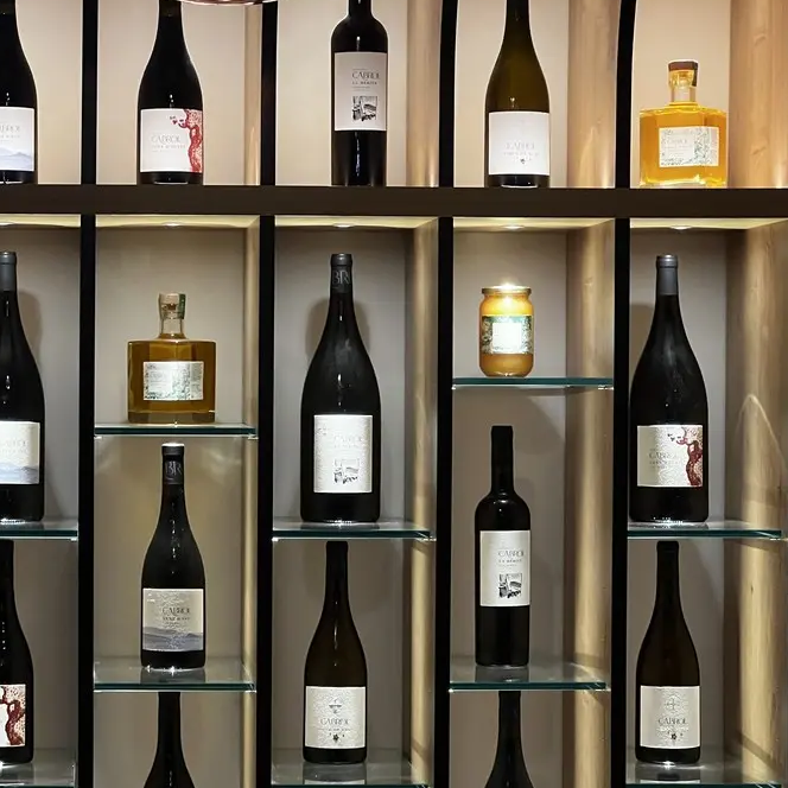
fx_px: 3168
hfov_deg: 14.2
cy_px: 440
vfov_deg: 14.2
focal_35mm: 123
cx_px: 266
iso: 500
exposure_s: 1/50
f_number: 2.8
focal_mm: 9
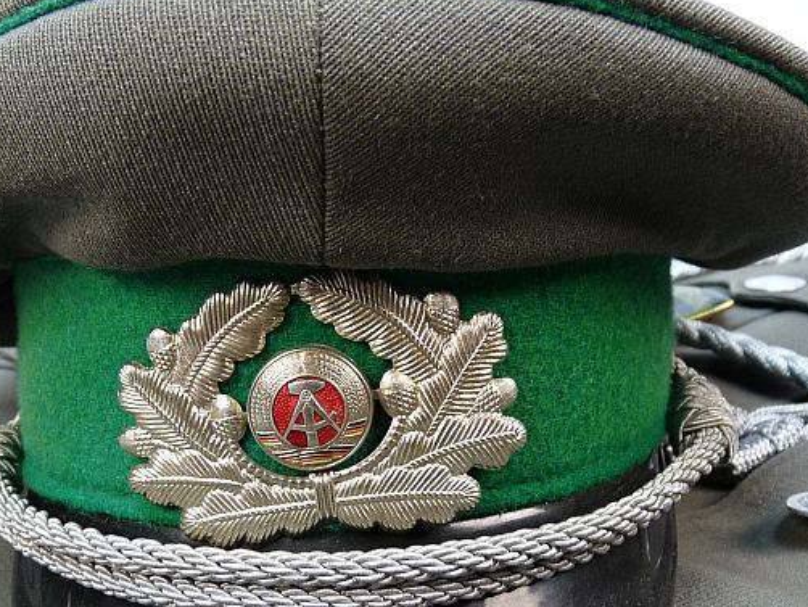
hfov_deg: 43.6
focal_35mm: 43
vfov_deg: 33.5
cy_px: 370
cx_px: 330
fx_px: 1004
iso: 200
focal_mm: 4.8
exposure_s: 1/30
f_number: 2.8
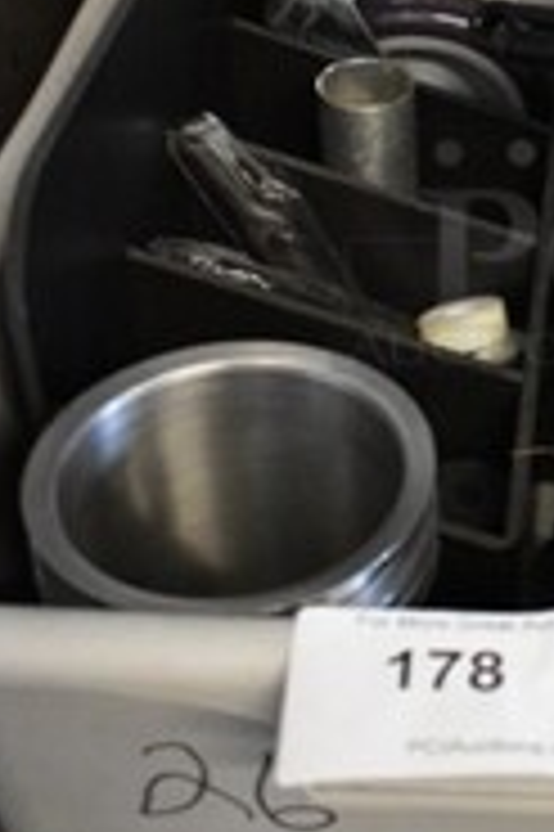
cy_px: 250
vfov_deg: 28.6
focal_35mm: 70
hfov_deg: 18.7
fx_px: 1619
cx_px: 595
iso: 2800
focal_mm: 18
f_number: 3.5
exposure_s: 1/125
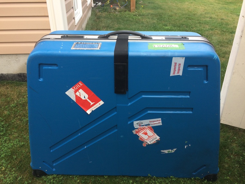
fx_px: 205
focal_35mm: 29
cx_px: 122
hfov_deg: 61.7
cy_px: 92
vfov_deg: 48.2
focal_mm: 4.15
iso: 32
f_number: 2.2
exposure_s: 1/304
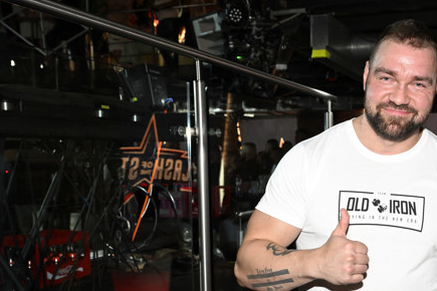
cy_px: 226
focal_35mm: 47
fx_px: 568
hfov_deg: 40.9
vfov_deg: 28.3
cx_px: 327
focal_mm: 29.5
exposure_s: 1/125
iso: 1250
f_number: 5.6
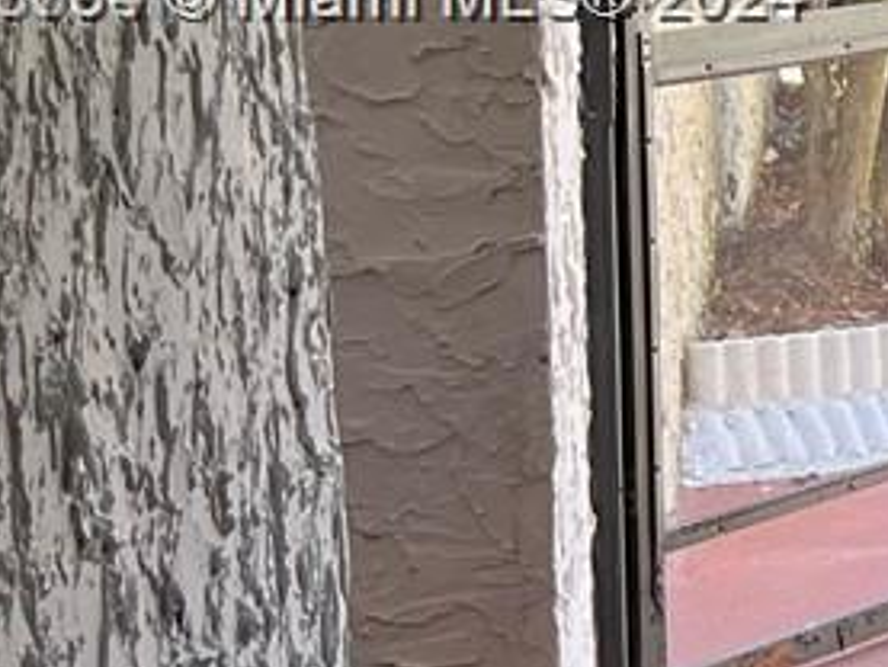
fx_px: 3850
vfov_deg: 9.8
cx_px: 2343
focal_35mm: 150
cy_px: 0
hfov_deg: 10.6
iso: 64
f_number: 1.6
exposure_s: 1/121
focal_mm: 5.1
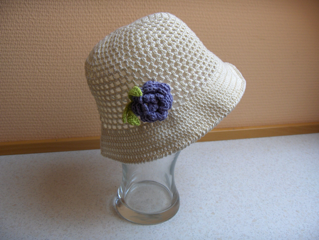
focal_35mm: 39
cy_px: 120
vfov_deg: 36.9
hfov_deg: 47.8
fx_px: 360
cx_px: 160
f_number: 2.8
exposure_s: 1/142
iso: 100
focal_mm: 8
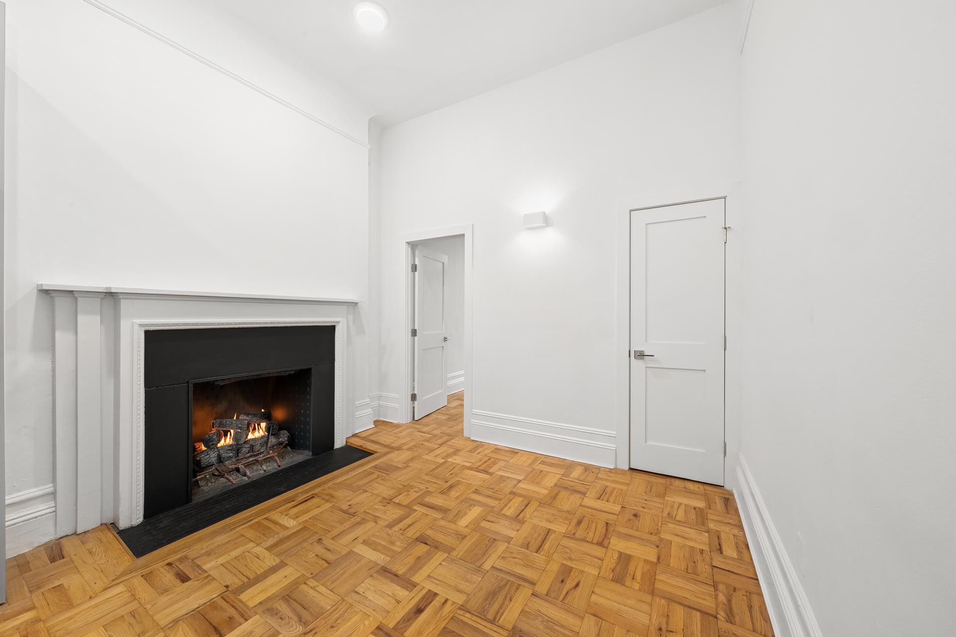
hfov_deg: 108.3
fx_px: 345
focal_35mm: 13
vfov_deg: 85.4
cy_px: 318
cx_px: 478
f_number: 18
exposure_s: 1/1.25
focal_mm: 13
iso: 500
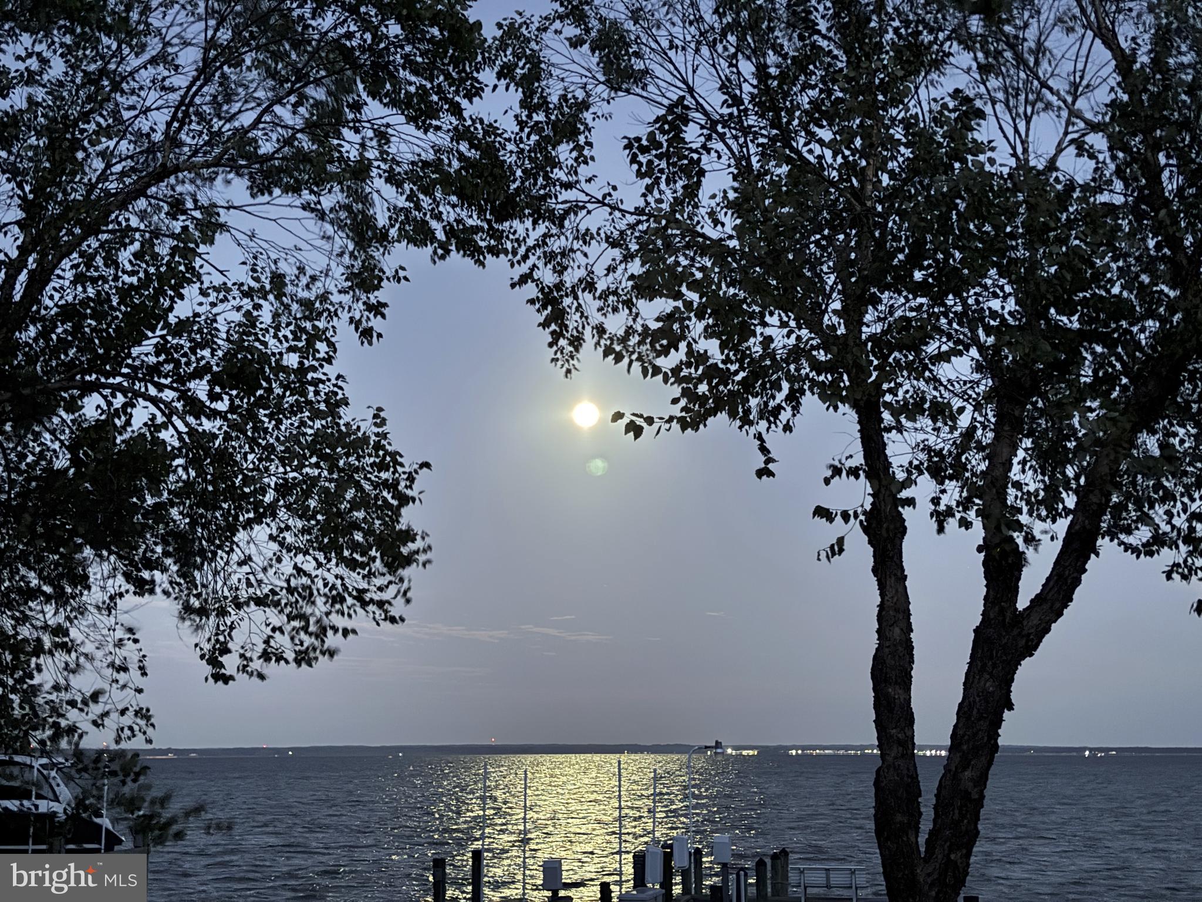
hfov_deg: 36.8
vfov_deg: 28.0
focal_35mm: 52
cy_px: 451
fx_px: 1806
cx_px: 601
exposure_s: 1/5
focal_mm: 5.96
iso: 320
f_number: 1.6
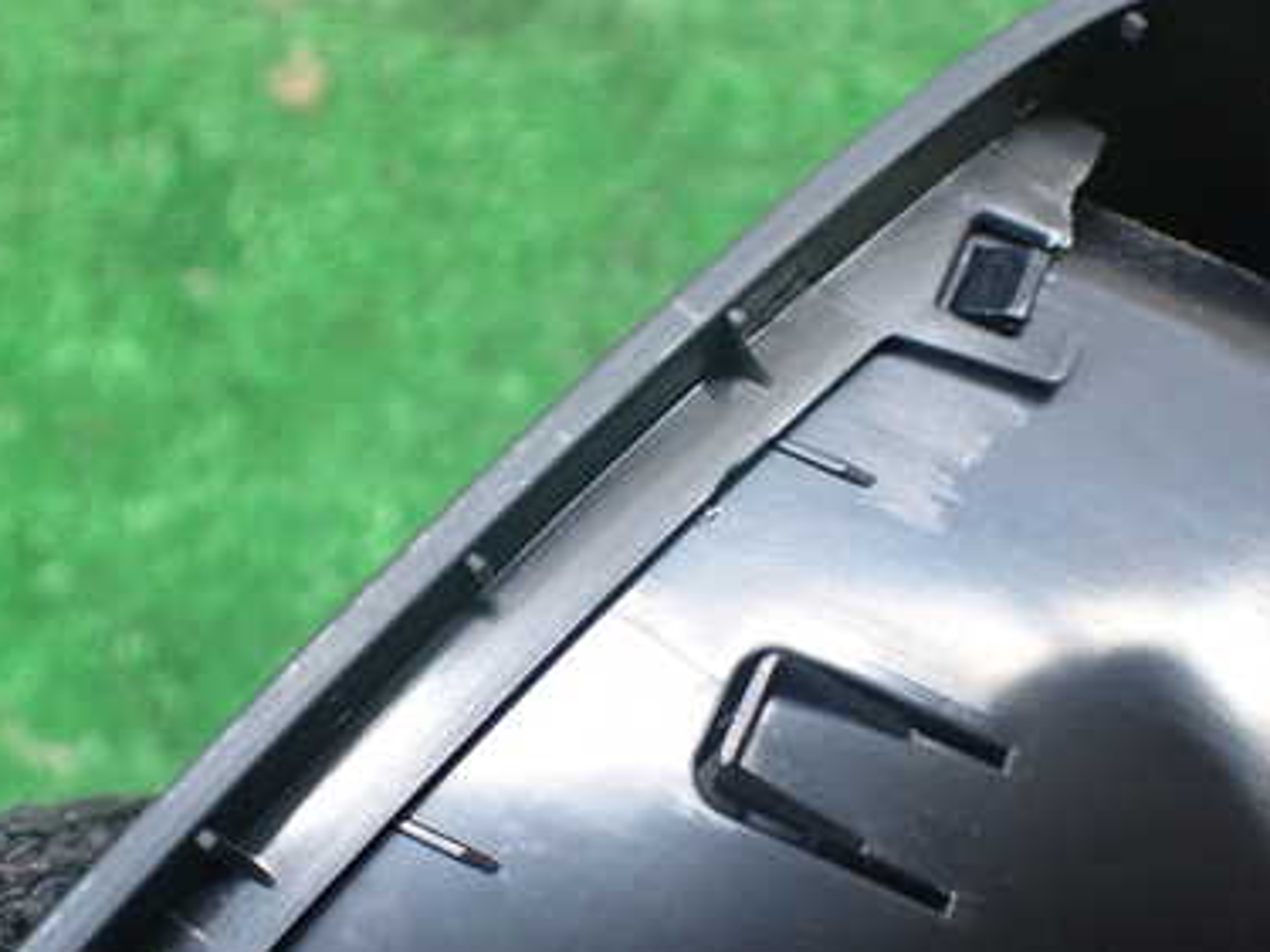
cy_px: 569
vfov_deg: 30.2
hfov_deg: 39.7
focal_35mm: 48
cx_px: 620
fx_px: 1760
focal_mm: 5.4
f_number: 2.3
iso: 800
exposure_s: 1/125
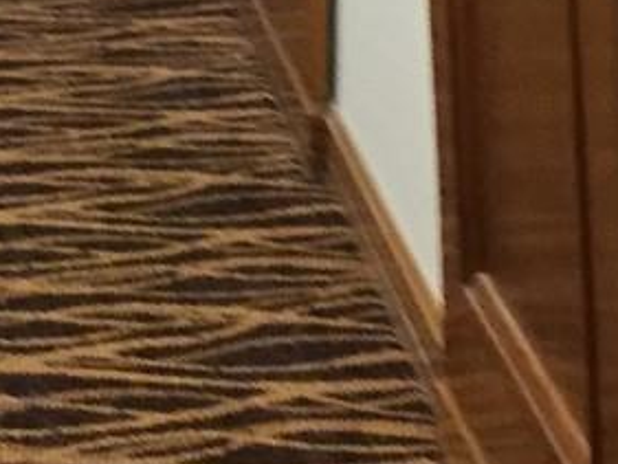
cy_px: -257
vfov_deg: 8.8
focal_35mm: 165
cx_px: -9
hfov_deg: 11.8
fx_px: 2947
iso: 250
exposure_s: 1/20
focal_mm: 4.15
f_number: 2.2
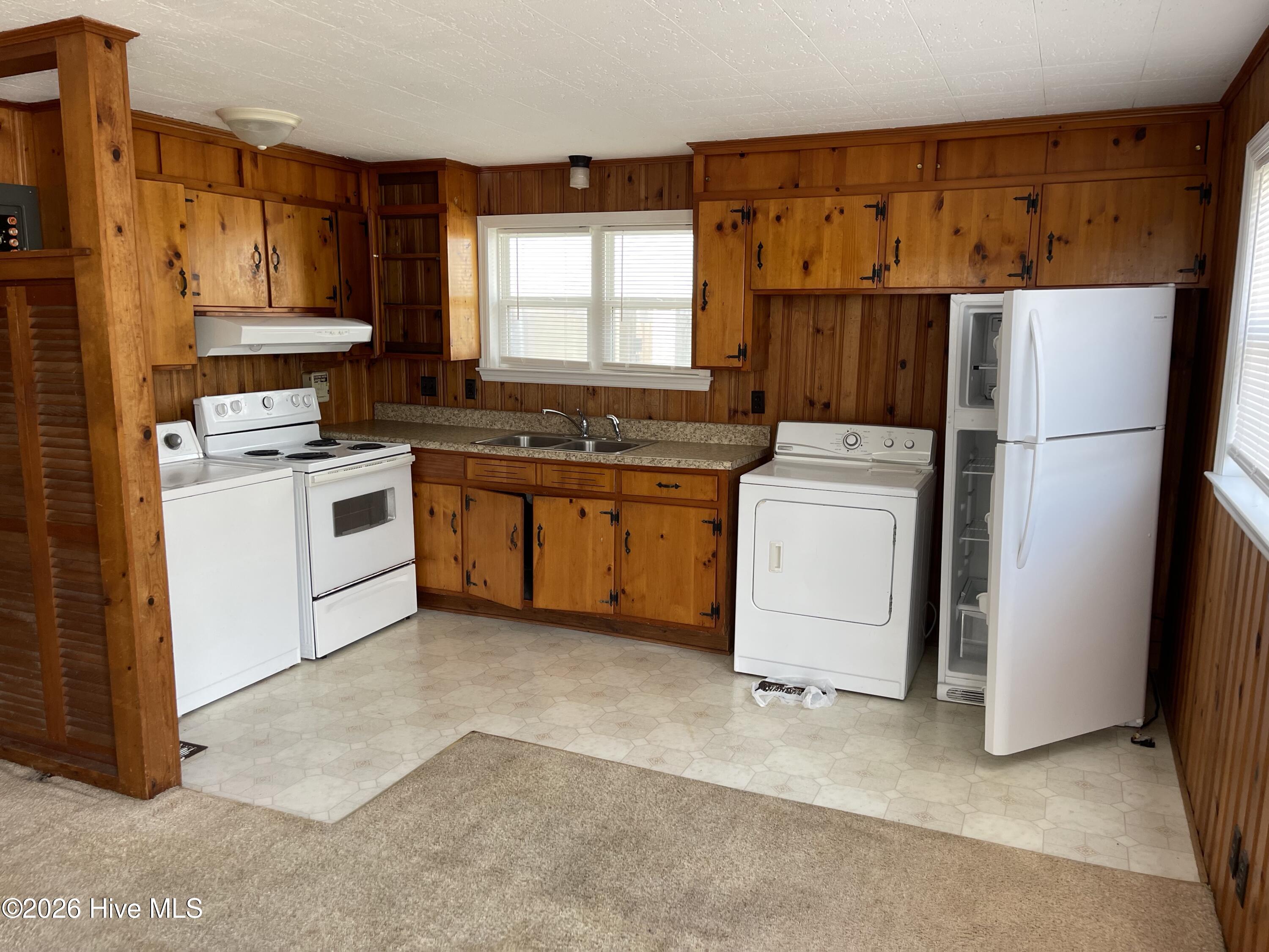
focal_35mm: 25
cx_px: 634
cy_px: 476
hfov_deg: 69.4
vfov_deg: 54.9
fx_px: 916
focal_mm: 5.1
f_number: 1.6
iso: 100
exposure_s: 1/121
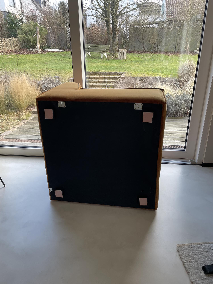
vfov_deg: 67.3
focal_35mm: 26
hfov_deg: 53.1
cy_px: 142
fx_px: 213
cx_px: 106
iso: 64
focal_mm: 4.2
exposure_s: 1/121
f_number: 1.6
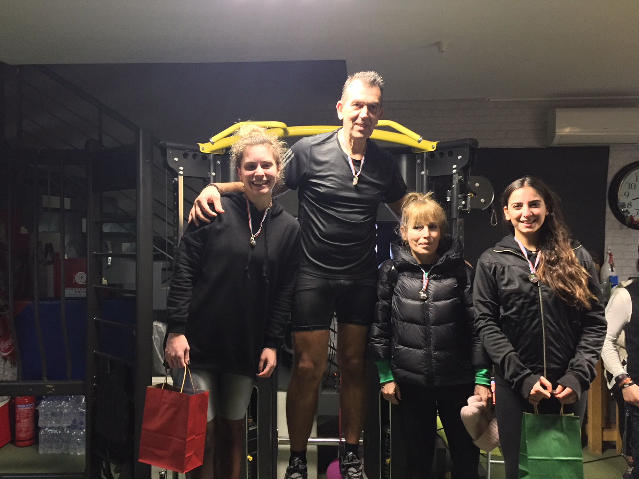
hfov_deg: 61.7
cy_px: 240
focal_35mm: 29
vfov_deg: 48.2
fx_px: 535
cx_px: 320
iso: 320
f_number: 2.2
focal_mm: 4.15
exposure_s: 1/17
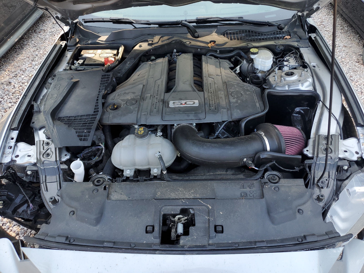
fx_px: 273
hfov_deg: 67.3
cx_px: 182
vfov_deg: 53.1
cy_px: 136
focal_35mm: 26
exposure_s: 1/141
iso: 50
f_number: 1.5
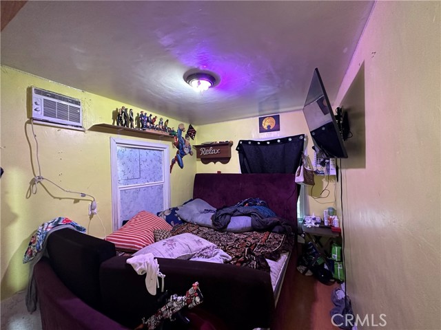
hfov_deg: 102.1
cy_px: 165
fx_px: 178
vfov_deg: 85.7
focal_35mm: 14
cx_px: 220
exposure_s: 1/60
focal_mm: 2.22
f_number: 2.2
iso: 640
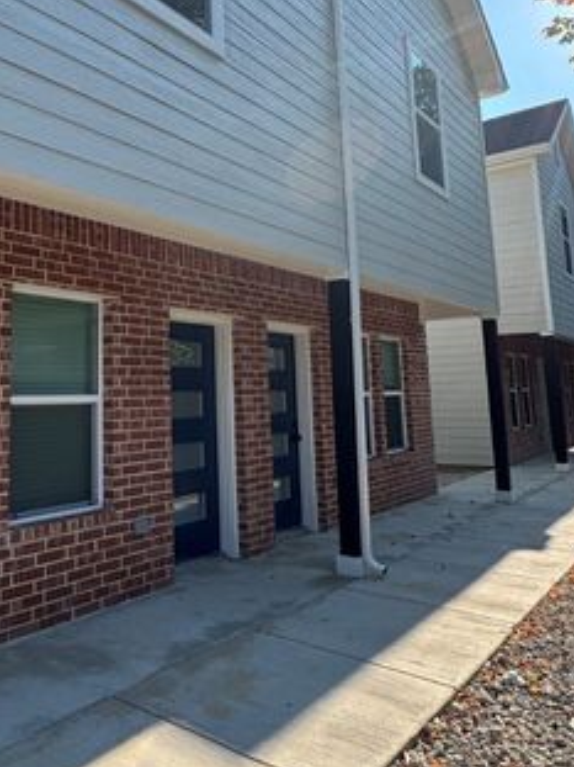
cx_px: 140
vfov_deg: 59.4
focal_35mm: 30
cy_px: 300
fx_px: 664
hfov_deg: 45.1
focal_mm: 2.22
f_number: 2.2
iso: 40
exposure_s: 1/518
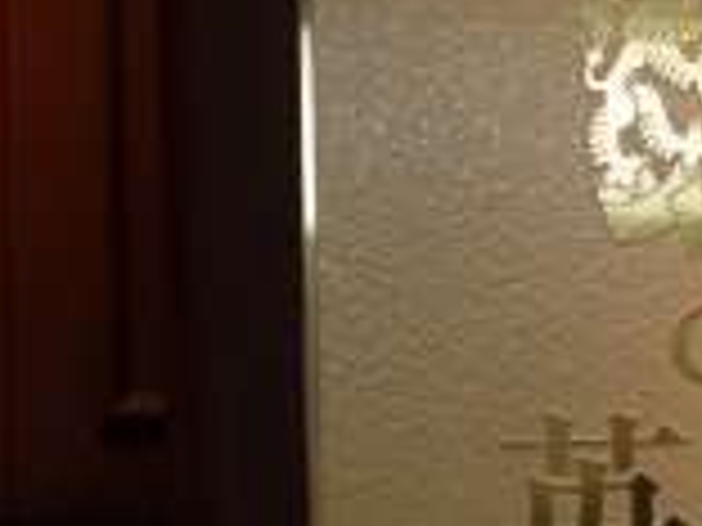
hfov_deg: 8.3
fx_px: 4786
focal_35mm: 236
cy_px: 283
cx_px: 752
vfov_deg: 6.3
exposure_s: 1/80
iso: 640
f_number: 5.6
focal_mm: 41
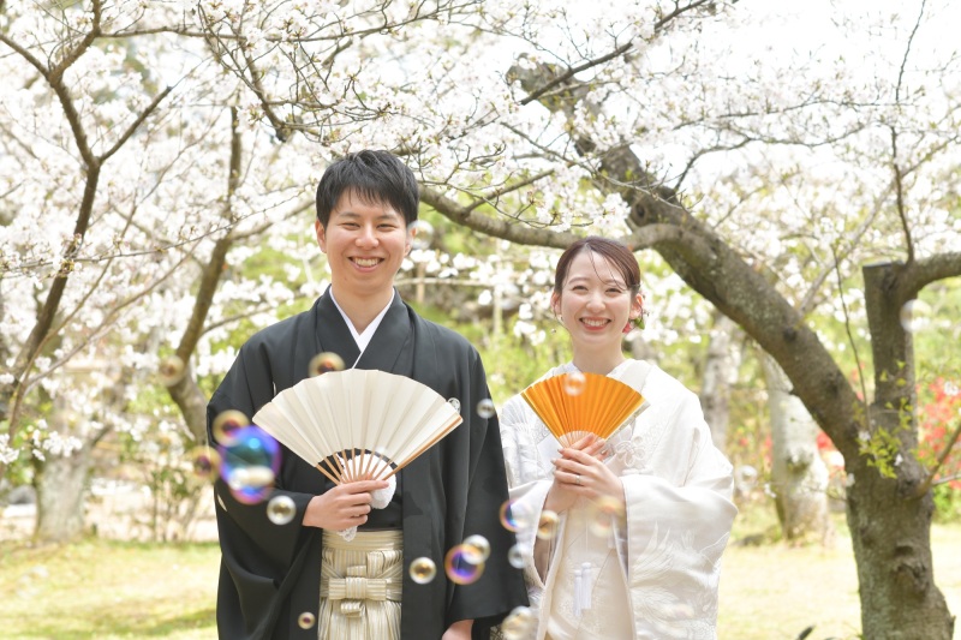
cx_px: 480
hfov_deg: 23.9
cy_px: 320
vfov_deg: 16.1
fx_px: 2268
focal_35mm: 85
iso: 200
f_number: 5.6
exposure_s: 1/250
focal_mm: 85
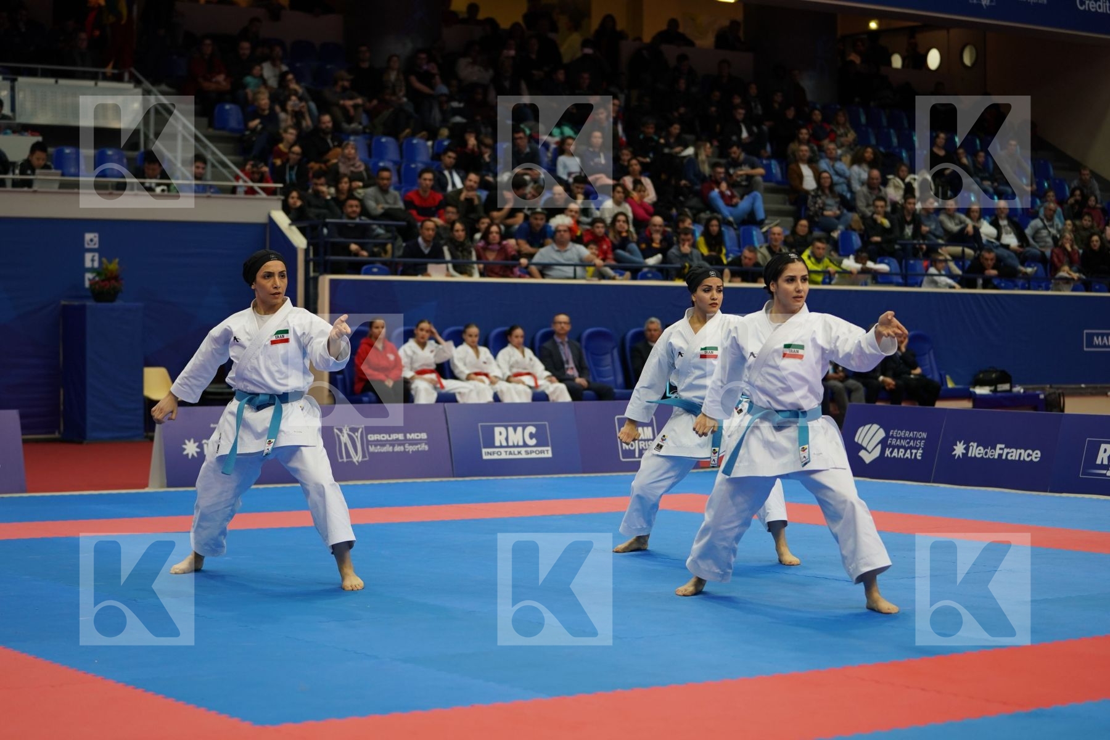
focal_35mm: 72
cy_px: 370
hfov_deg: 28.1
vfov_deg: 18.9
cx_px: 555
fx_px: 2220
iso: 1250
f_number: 2.8
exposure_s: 1/500
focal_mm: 72
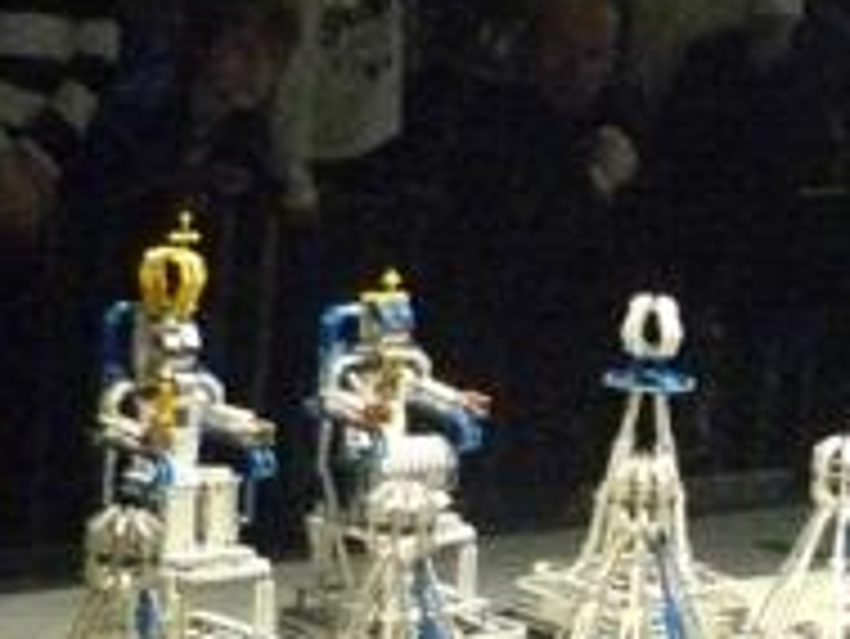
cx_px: 1111
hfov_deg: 12.6
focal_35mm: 152
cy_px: 608
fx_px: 3735
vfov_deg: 9.7
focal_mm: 6
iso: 800
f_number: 2.8
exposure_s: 1/60
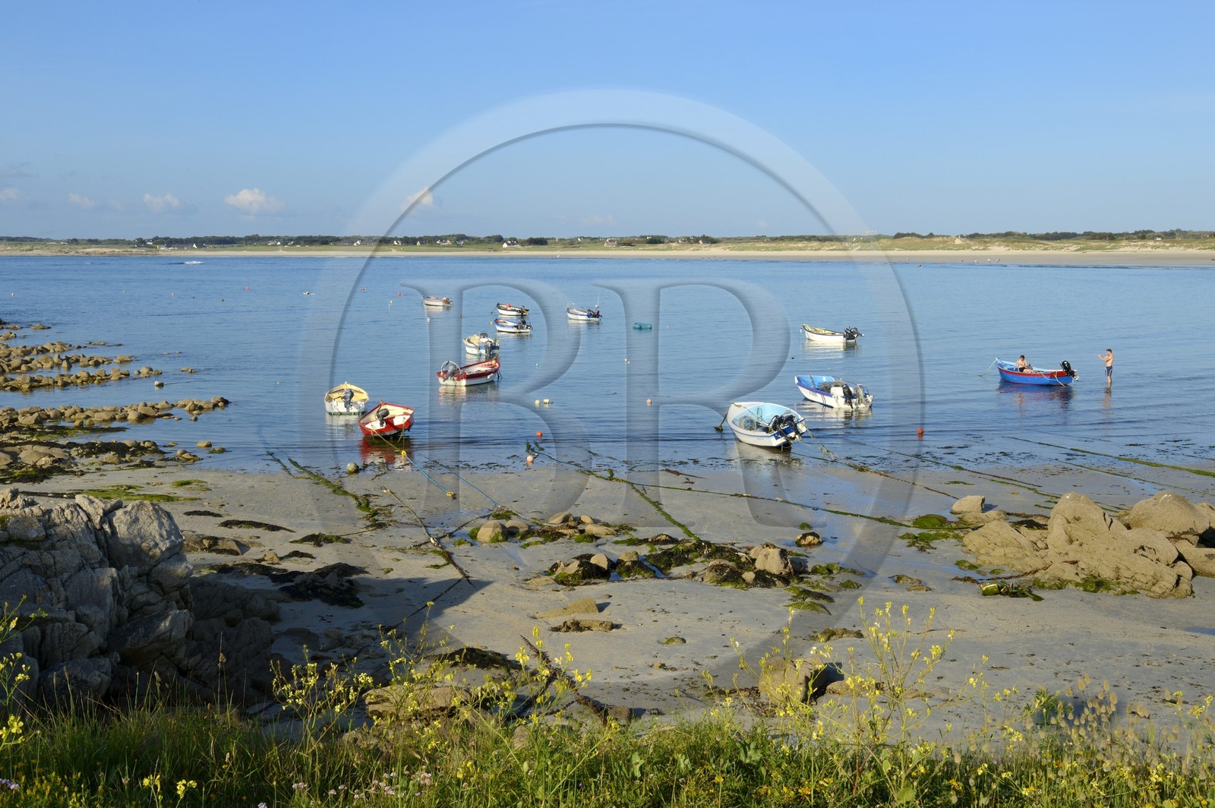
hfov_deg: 50.7
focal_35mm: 38
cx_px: 608
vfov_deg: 35.0
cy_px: 404
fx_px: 1281
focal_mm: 38
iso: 200
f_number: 22
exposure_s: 1/60
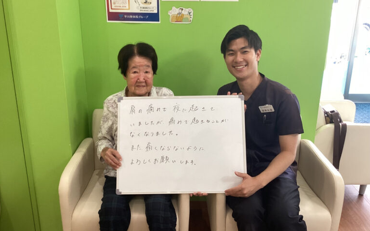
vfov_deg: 38.3
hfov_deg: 58.1
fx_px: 333
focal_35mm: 33
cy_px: 103
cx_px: 185
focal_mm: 3.3
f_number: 2.4
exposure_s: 1/50
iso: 125
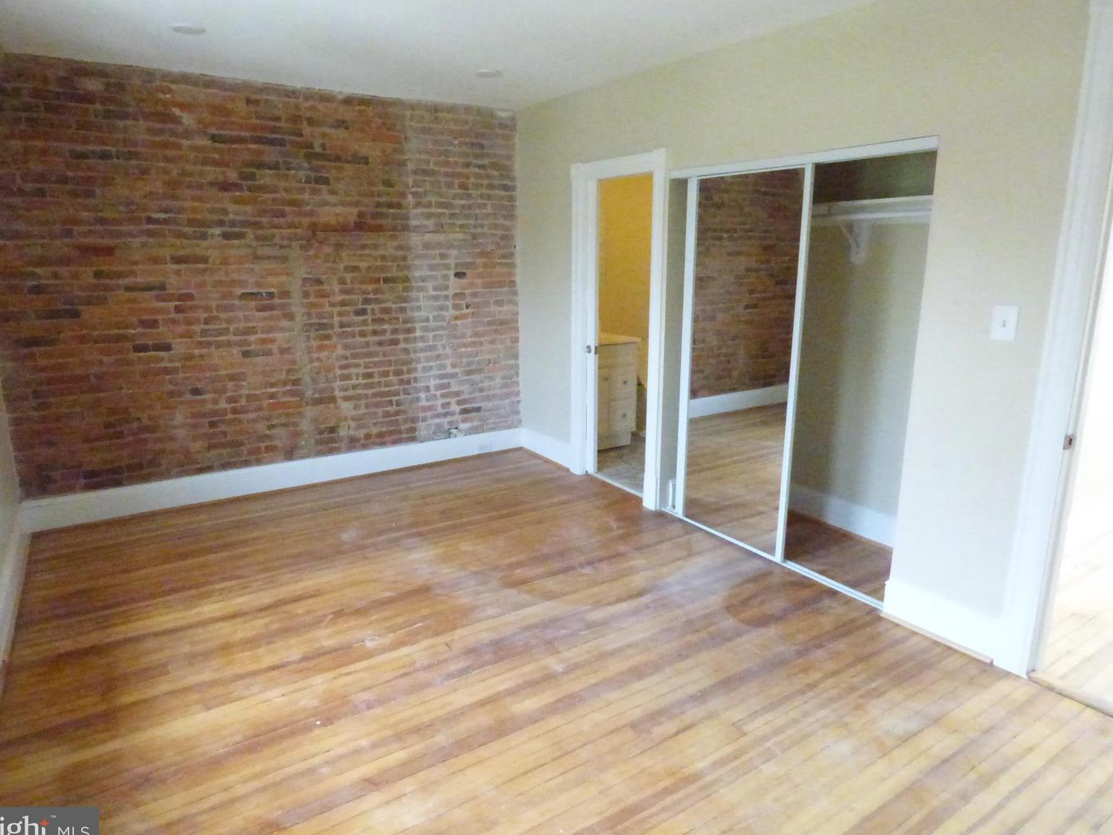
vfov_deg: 63.5
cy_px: 415
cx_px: 541
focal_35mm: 21
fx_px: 675
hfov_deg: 79.0
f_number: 6.3
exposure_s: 1/200
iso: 3200
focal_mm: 3.58
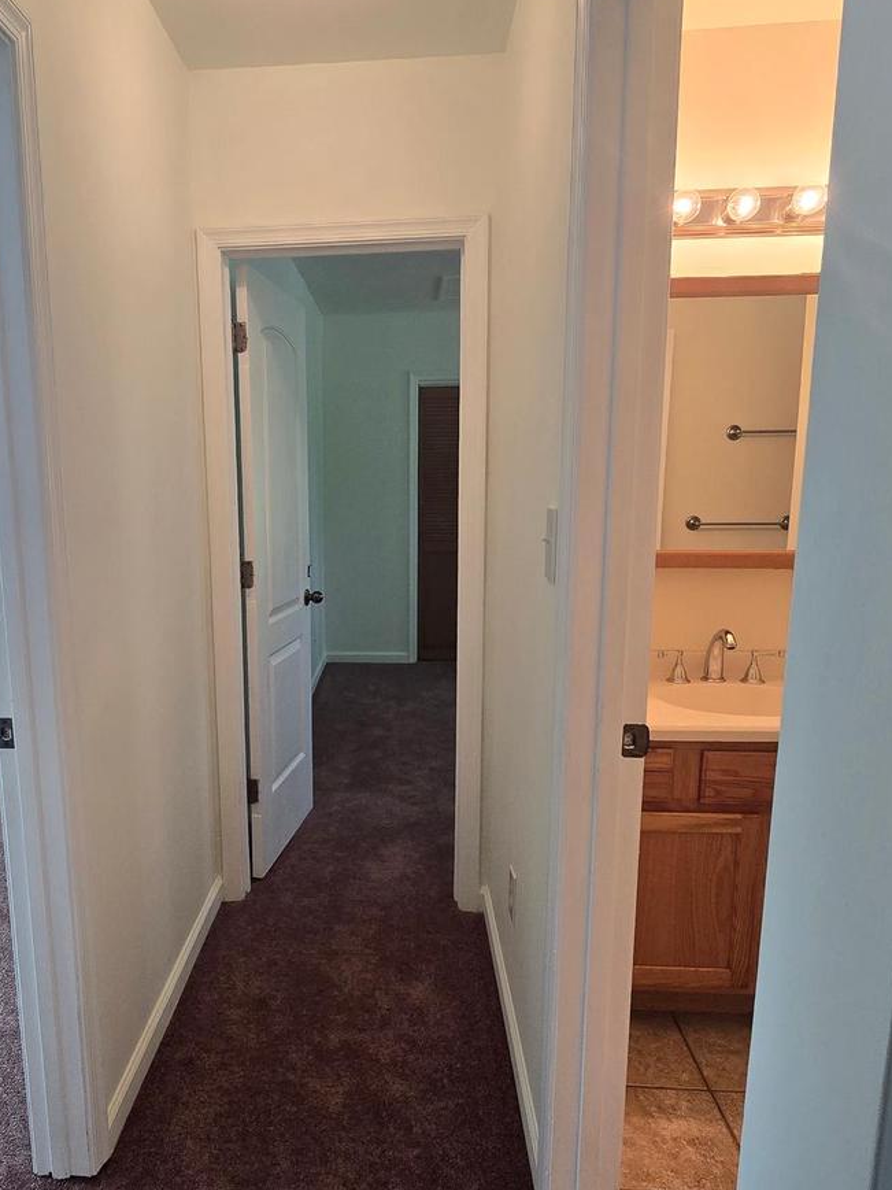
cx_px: 317
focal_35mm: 23
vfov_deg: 73.8
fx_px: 790
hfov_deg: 57.9
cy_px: 643
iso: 100
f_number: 2.2
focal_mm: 2.2
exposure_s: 1/60
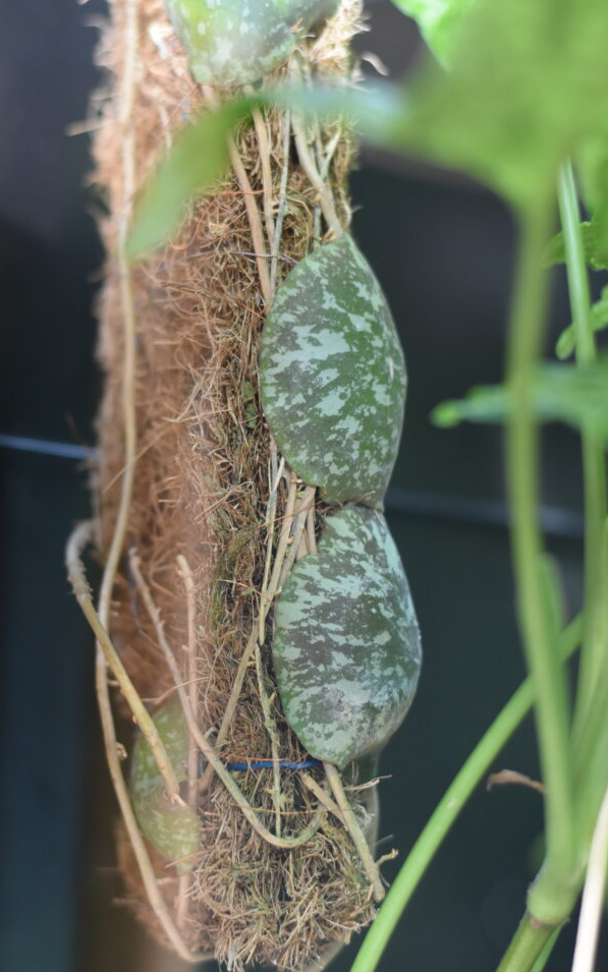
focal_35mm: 82
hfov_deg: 15.9
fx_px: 2174
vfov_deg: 25.2
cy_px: 475
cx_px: 285
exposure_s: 1/125
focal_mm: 50
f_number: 2.8
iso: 800
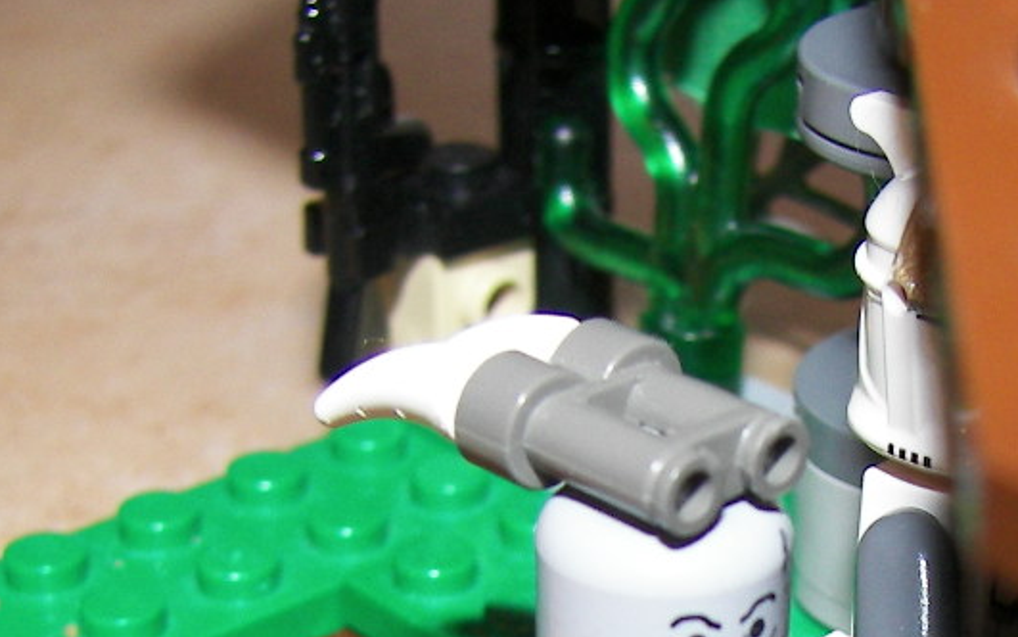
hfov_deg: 22.4
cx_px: 759
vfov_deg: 13.7
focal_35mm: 92
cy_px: 838
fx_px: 2553
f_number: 2.8
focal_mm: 6
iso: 100
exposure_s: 1/30
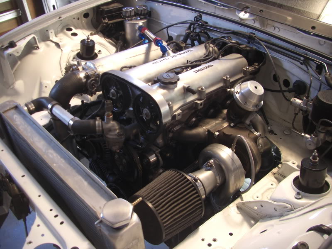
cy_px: 124
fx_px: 364
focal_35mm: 38
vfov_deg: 37.7
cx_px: 166
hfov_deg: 49.0
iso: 64
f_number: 3.4
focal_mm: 6.3
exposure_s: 3.2
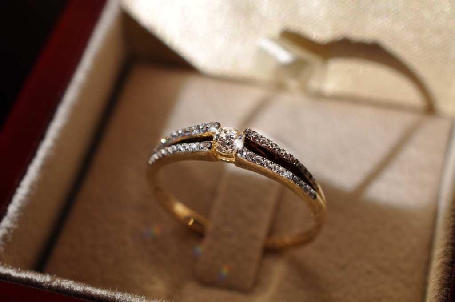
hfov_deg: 33.4
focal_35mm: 60
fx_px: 757
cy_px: 151
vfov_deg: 22.6
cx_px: 228
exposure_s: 1/350
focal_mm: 40
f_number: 9.5
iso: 200
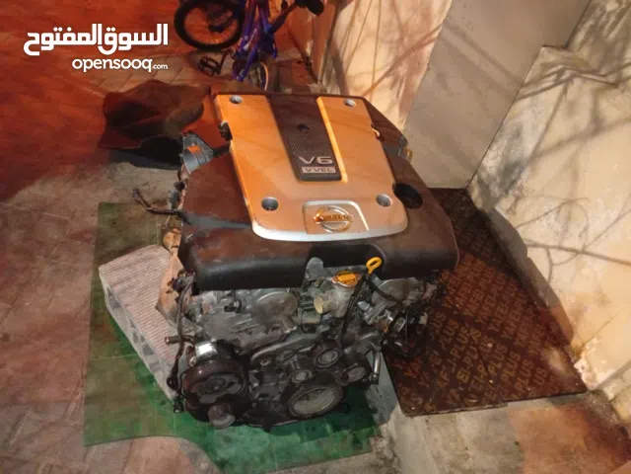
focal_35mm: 27
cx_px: 316
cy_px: 237
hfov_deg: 65.3
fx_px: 492
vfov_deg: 51.4
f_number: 1.8
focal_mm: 3.98
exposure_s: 1/15
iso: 3325
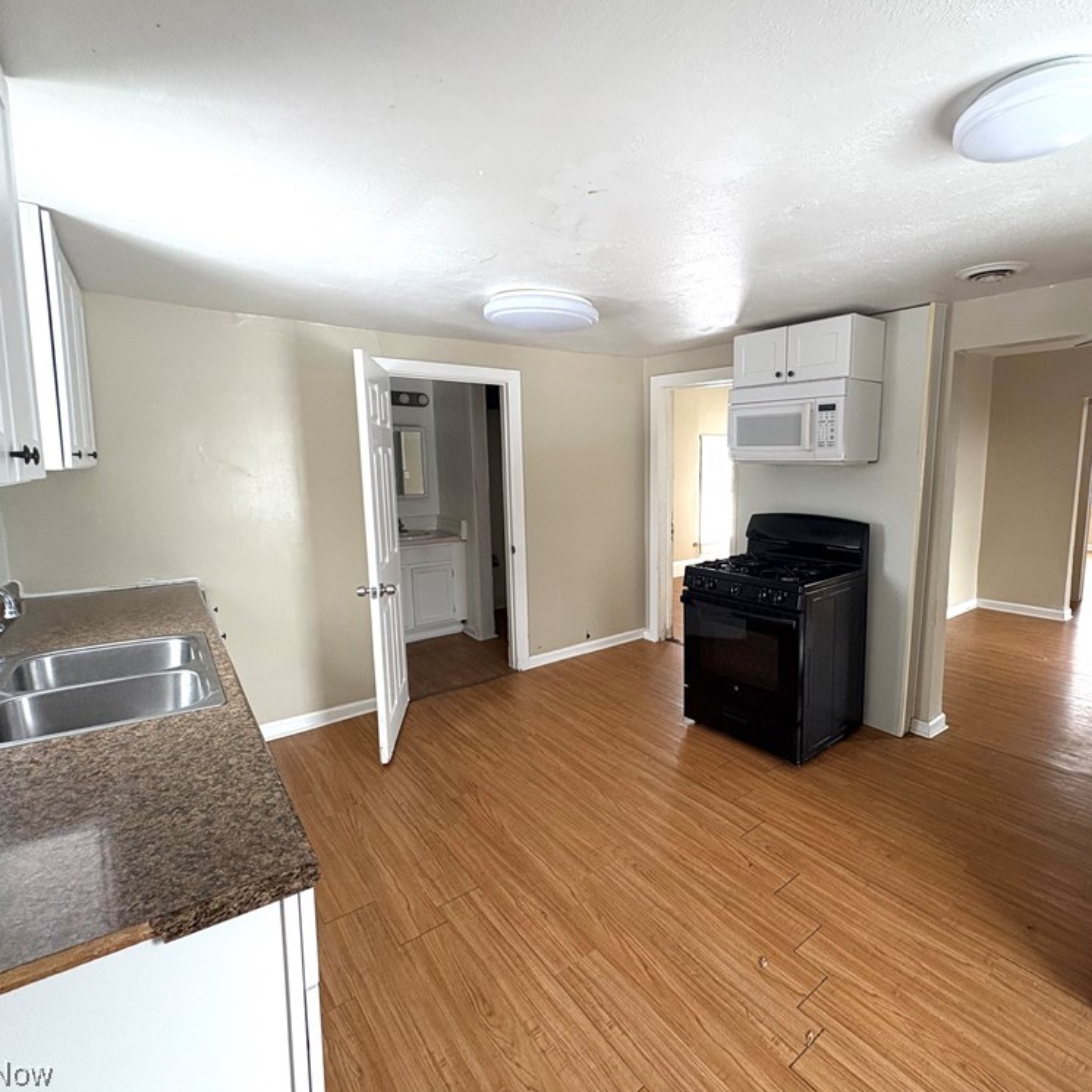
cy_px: 542
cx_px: 657
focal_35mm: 17
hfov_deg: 82.9
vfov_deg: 84.0
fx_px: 607
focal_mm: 2.22
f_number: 2.2
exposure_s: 1/61
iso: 250
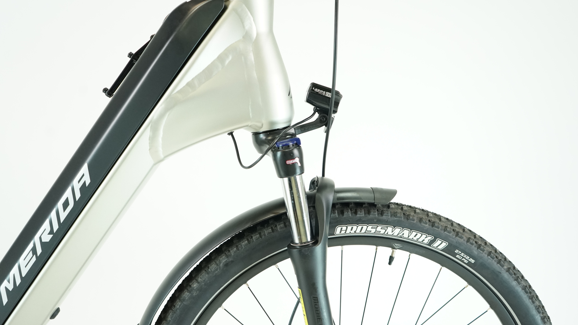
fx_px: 490
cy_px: 181
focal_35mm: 32
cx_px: 286
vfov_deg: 36.6
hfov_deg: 61.0
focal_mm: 30
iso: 2000
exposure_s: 1/200
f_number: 4.5
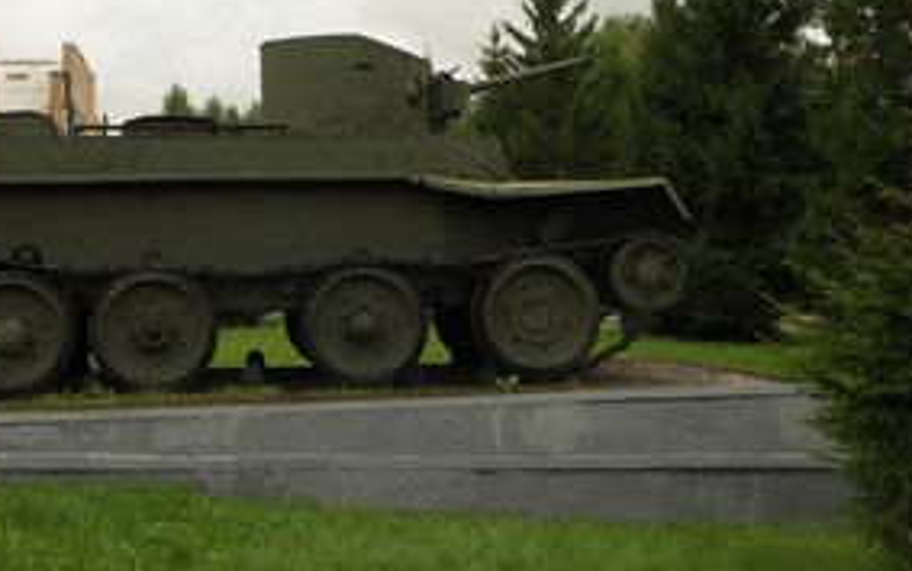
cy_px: 206
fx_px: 1641
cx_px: 290
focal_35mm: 66
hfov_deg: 30.8
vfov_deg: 19.7
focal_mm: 11.4
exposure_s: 1/125
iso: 50
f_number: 5
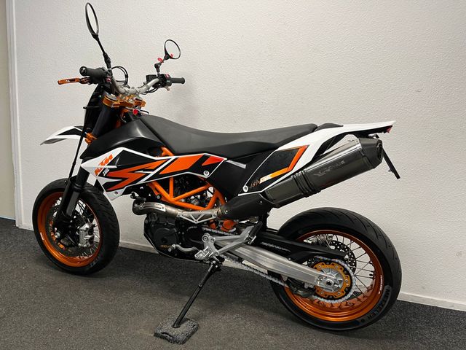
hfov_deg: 67.3
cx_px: 233
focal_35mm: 26
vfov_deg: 53.1
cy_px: 175
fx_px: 350
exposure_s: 1/50
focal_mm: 5.1
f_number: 1.6
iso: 64
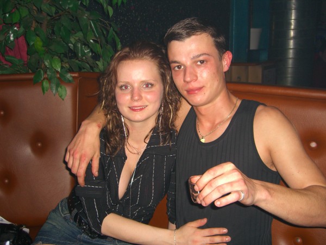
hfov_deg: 49.0
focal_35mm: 38
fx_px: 358
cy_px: 122
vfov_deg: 37.7
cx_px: 163
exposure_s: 1/60
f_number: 2.8
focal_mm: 7.9
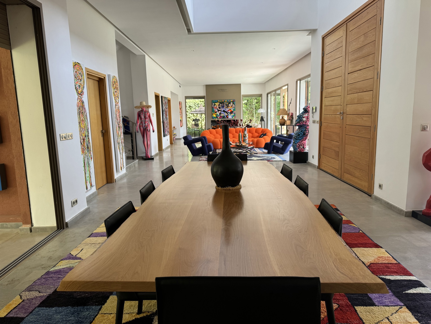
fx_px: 299
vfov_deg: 56.8
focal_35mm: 24
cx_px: 216
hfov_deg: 71.6
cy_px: 162
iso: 50
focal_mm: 6.76
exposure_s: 1/121
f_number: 1.78
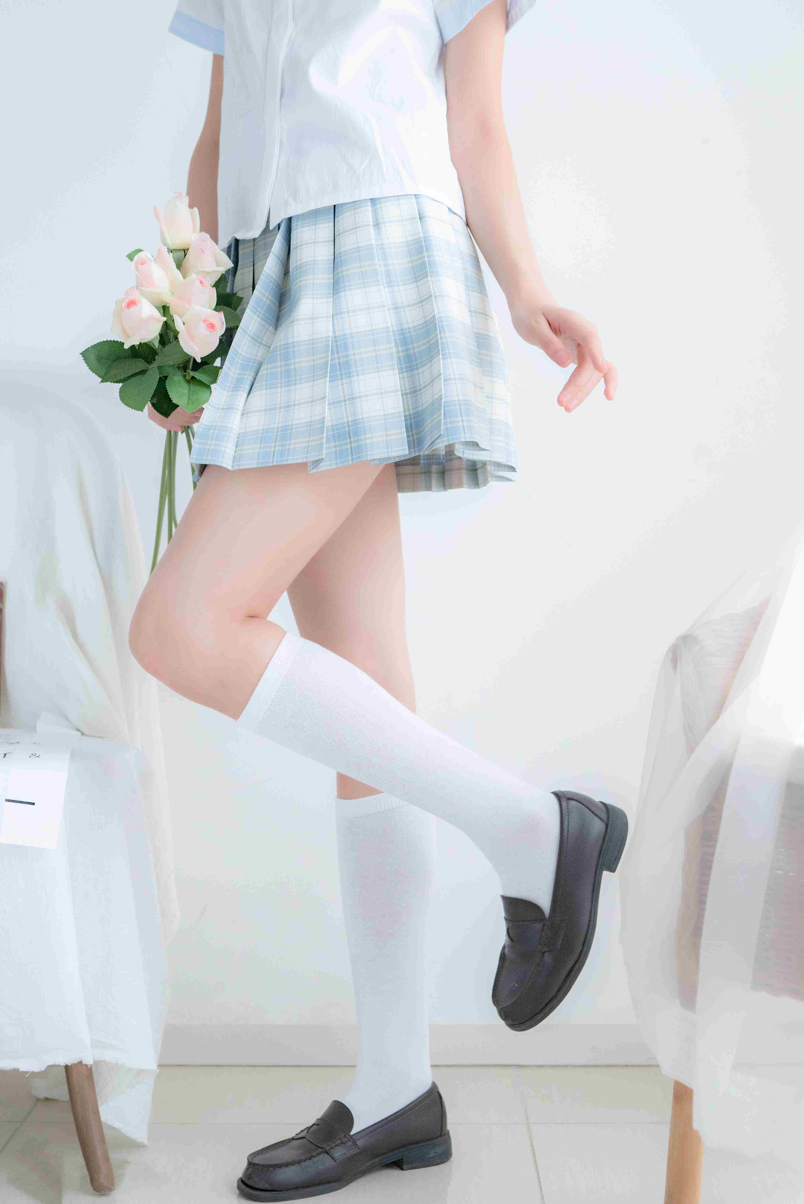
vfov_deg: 38.2
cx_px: 402
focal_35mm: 52
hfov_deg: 26.0
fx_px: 1741
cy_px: 602
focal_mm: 35
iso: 800
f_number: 2.5
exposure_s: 1/60
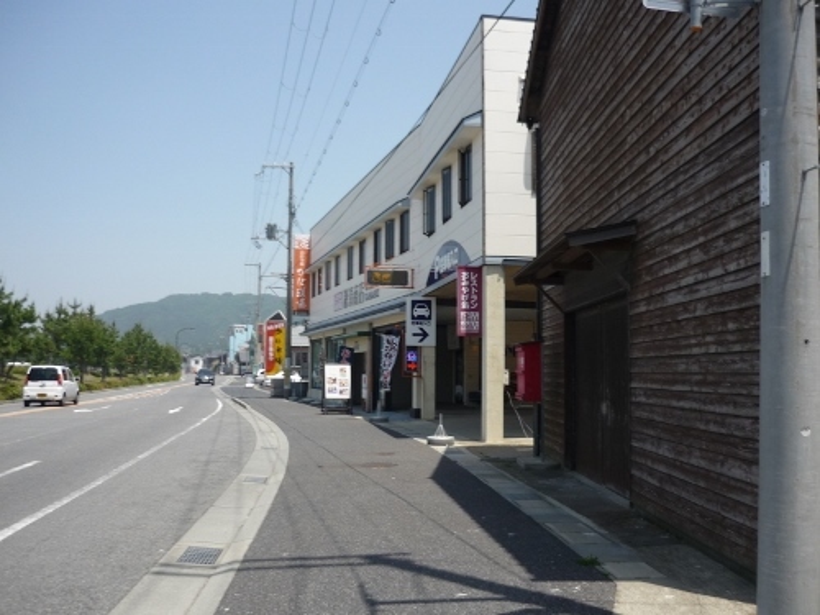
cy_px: 308
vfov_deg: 42.9
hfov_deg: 55.4
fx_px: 782
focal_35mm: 33
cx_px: 410
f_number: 8
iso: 100
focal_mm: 5.5
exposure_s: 1/200
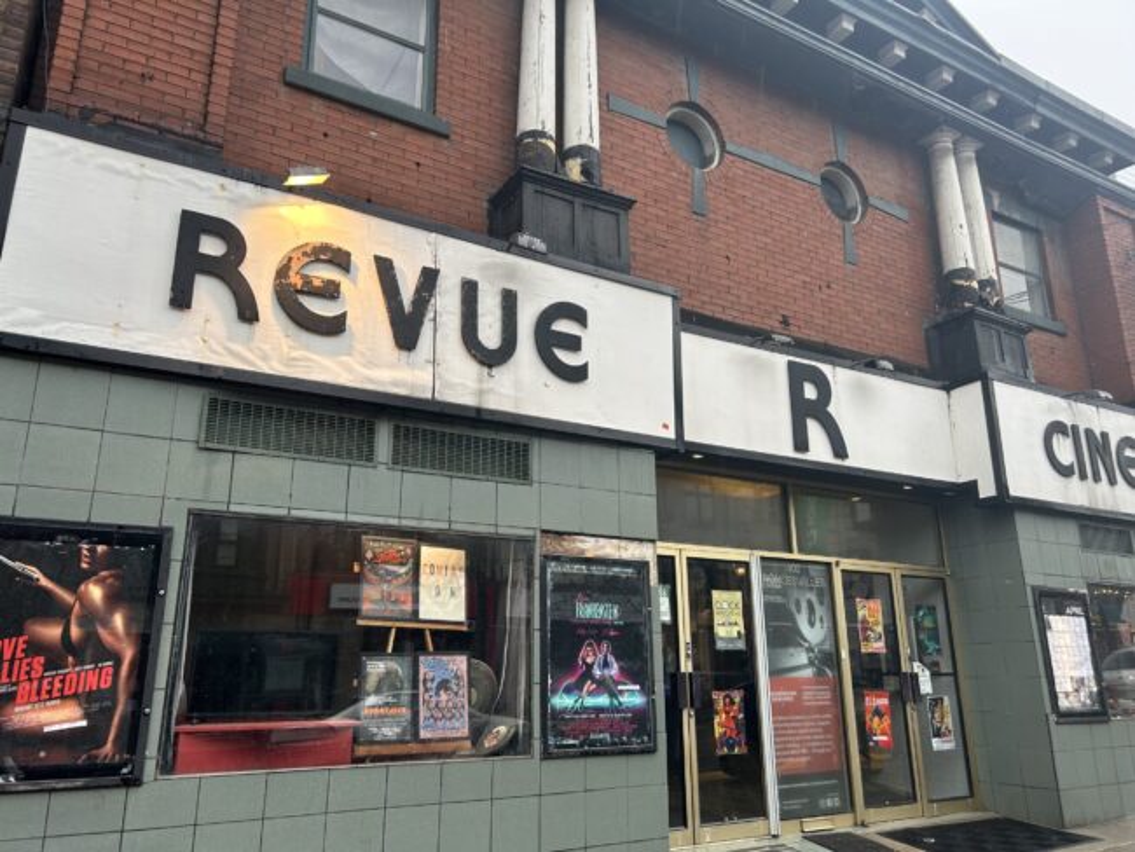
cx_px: 568
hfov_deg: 67.3
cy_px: 426
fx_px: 853
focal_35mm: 26
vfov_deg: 53.1
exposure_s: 1/120
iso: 50
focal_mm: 5.7
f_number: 1.5
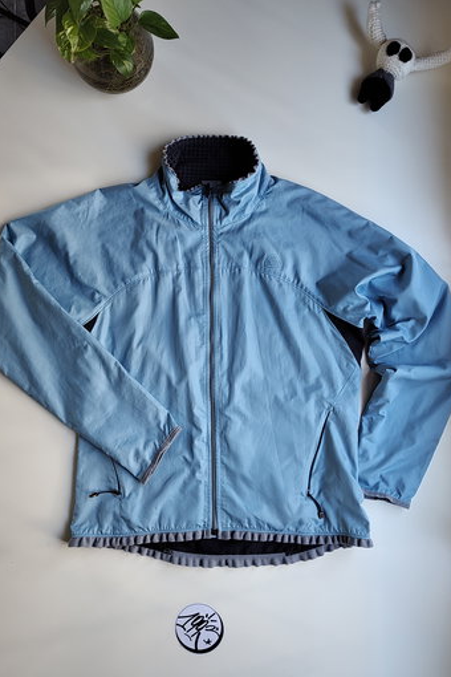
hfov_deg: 51.3
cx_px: 219
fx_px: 470
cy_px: 340
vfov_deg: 71.5
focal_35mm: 25
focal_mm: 5.56
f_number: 1.8
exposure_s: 1/100
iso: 472
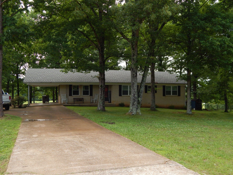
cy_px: 88
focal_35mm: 35
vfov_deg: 40.7
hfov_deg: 52.6
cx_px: 116
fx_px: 236
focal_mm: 6.1
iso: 125
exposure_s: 1/250
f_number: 3.3
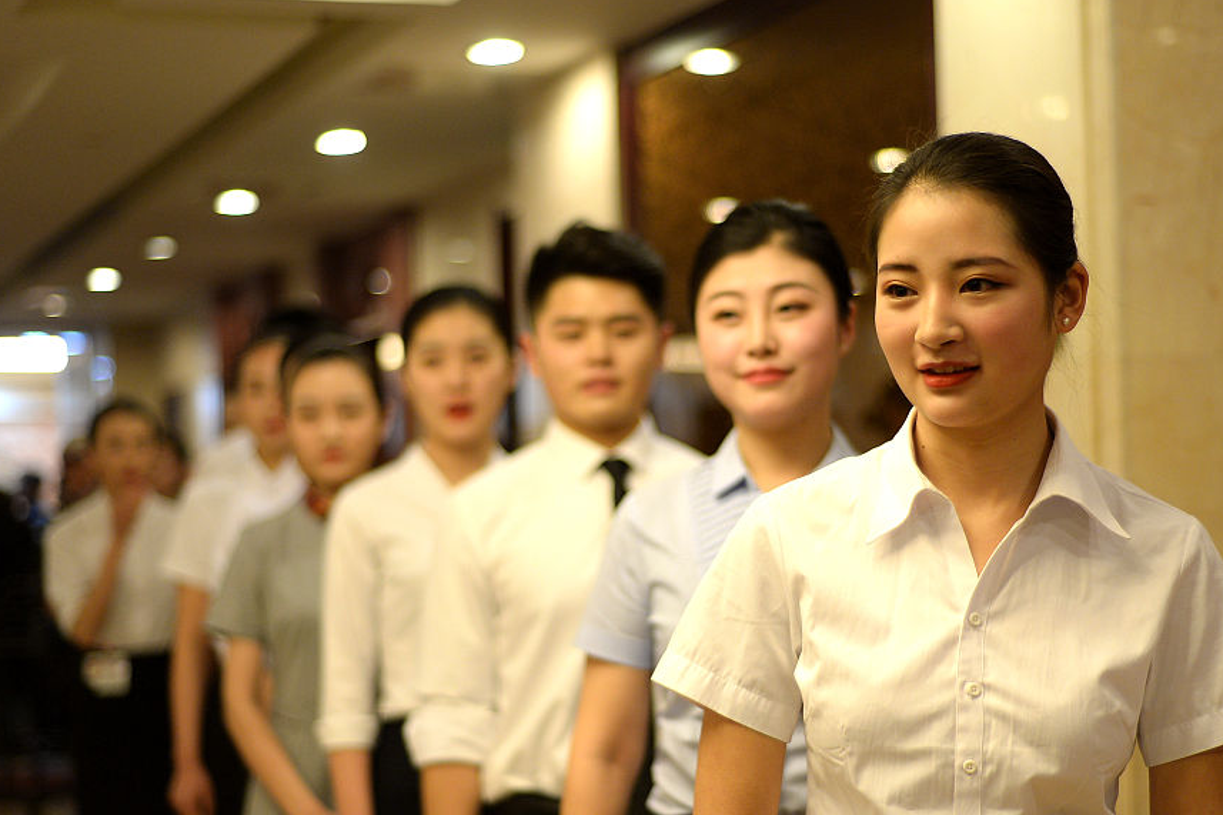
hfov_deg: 28.8
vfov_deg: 19.4
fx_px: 2377
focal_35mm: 70
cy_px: 460
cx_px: 678
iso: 1000
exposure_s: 1/160
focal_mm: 50
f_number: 1.8
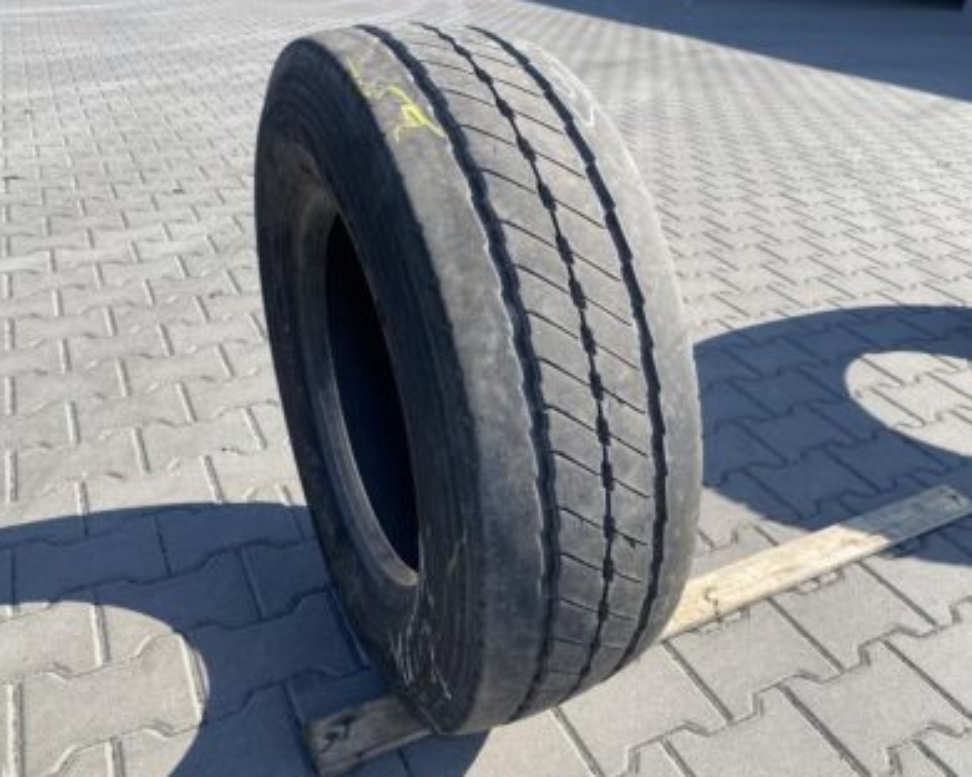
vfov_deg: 51.5
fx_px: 805
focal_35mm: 28
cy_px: 400
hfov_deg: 62.2
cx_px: 518
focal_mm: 4.25
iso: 32
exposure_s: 1/1232
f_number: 1.8
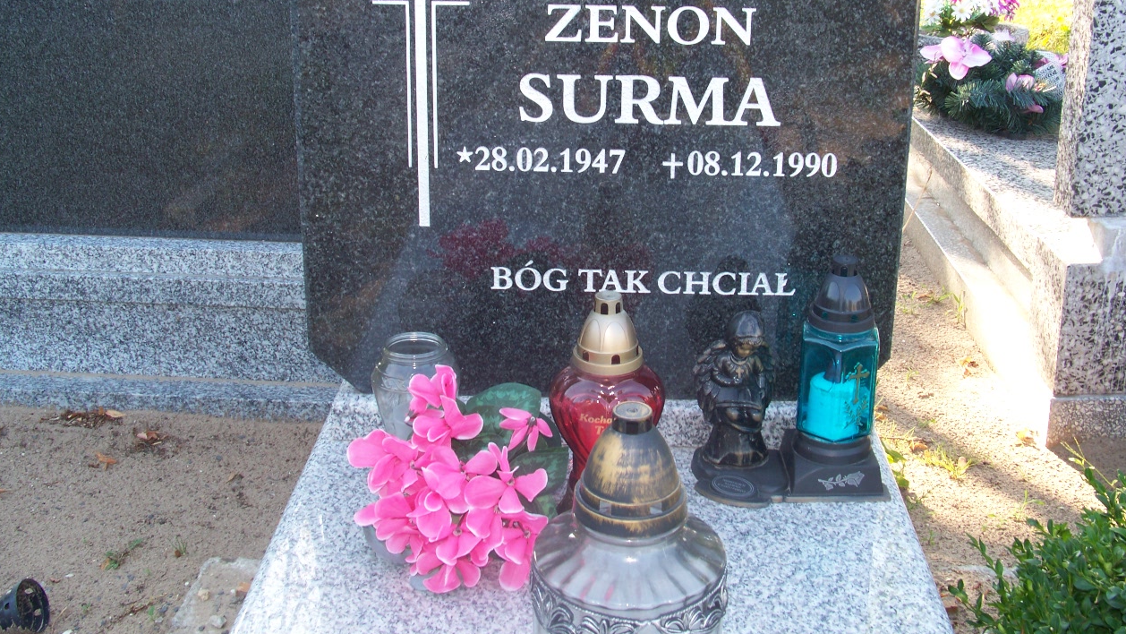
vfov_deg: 28.9
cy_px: 237
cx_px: 561
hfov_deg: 49.4
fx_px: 1224
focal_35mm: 41
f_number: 5.6
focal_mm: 6.75
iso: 64
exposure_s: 1/25
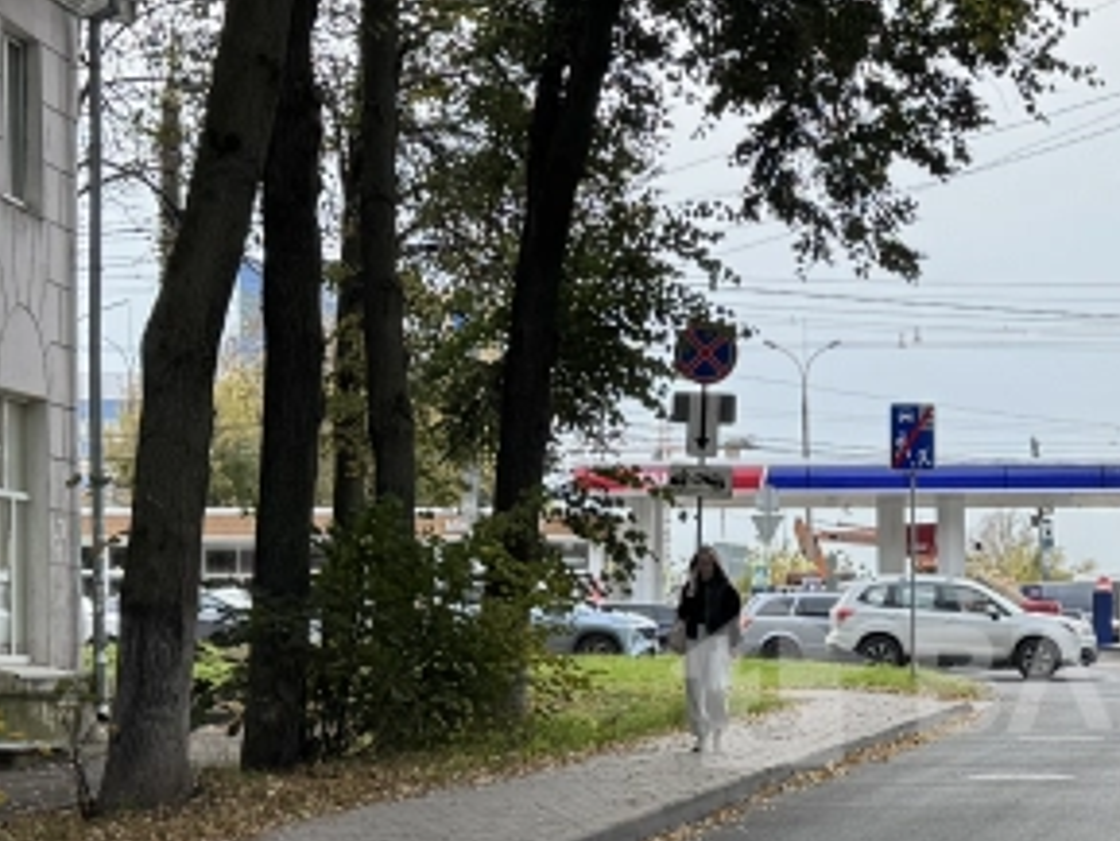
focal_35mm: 104
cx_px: 1124
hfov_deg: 18.4
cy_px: 665
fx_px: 3366
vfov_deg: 14.2
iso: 80
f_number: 1.78
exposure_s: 1/407
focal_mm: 6.76
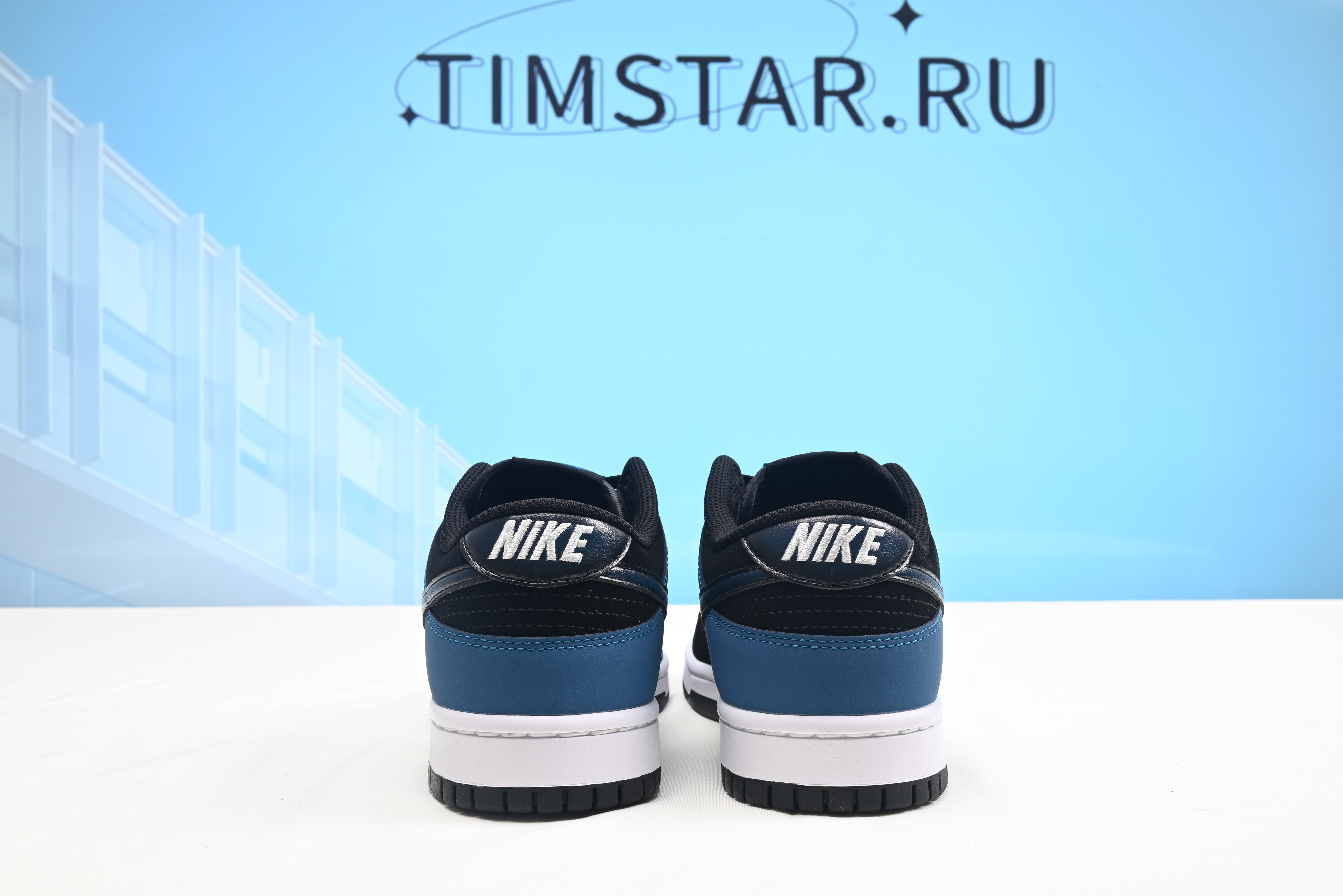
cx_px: 672
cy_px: 448
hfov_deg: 54.4
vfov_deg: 37.9
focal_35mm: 35
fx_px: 1306
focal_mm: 35
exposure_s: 1/1.6
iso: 100
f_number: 16
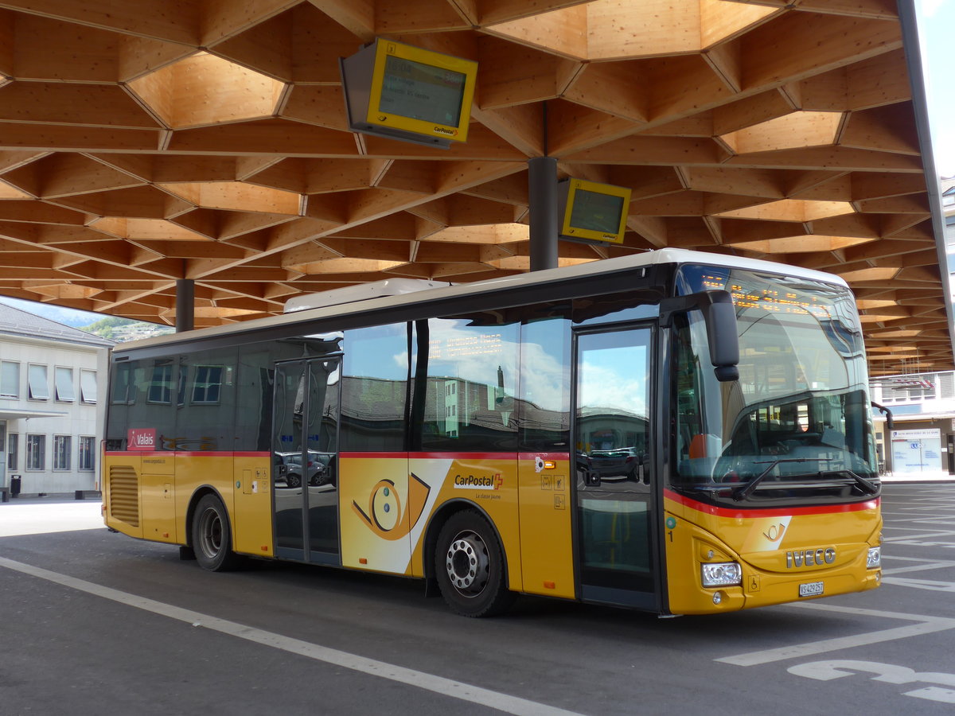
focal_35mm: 44
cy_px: 358
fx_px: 1214
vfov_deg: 32.9
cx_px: 478
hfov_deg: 42.9
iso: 80
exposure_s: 1/400
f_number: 2.8
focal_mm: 9
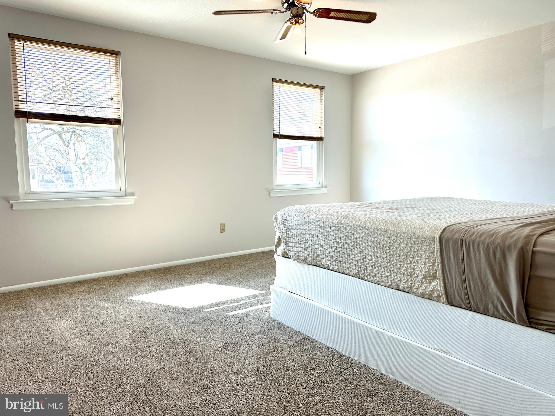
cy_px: 208
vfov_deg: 56.8
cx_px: 278
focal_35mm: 24
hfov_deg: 71.6
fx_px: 385
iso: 80
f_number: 1.78
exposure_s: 1/163
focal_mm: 6.86
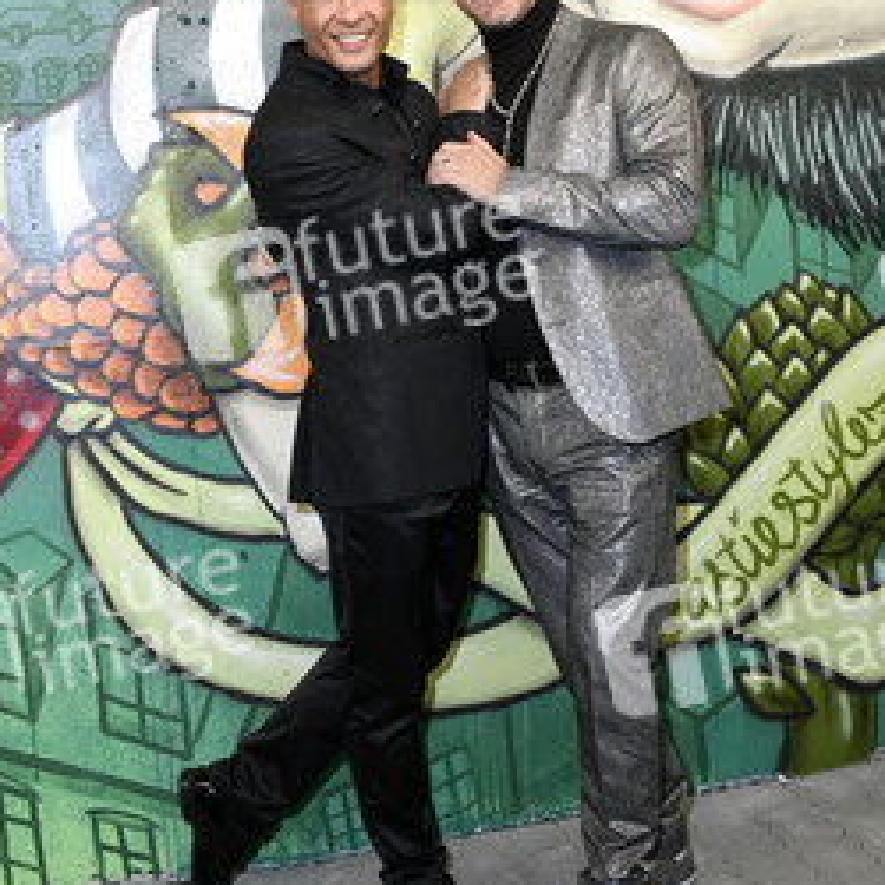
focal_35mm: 38
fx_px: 1099
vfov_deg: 43.9
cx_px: 457
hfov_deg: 43.9
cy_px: 457
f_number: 6.3
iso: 2000
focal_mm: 28
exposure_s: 1/60
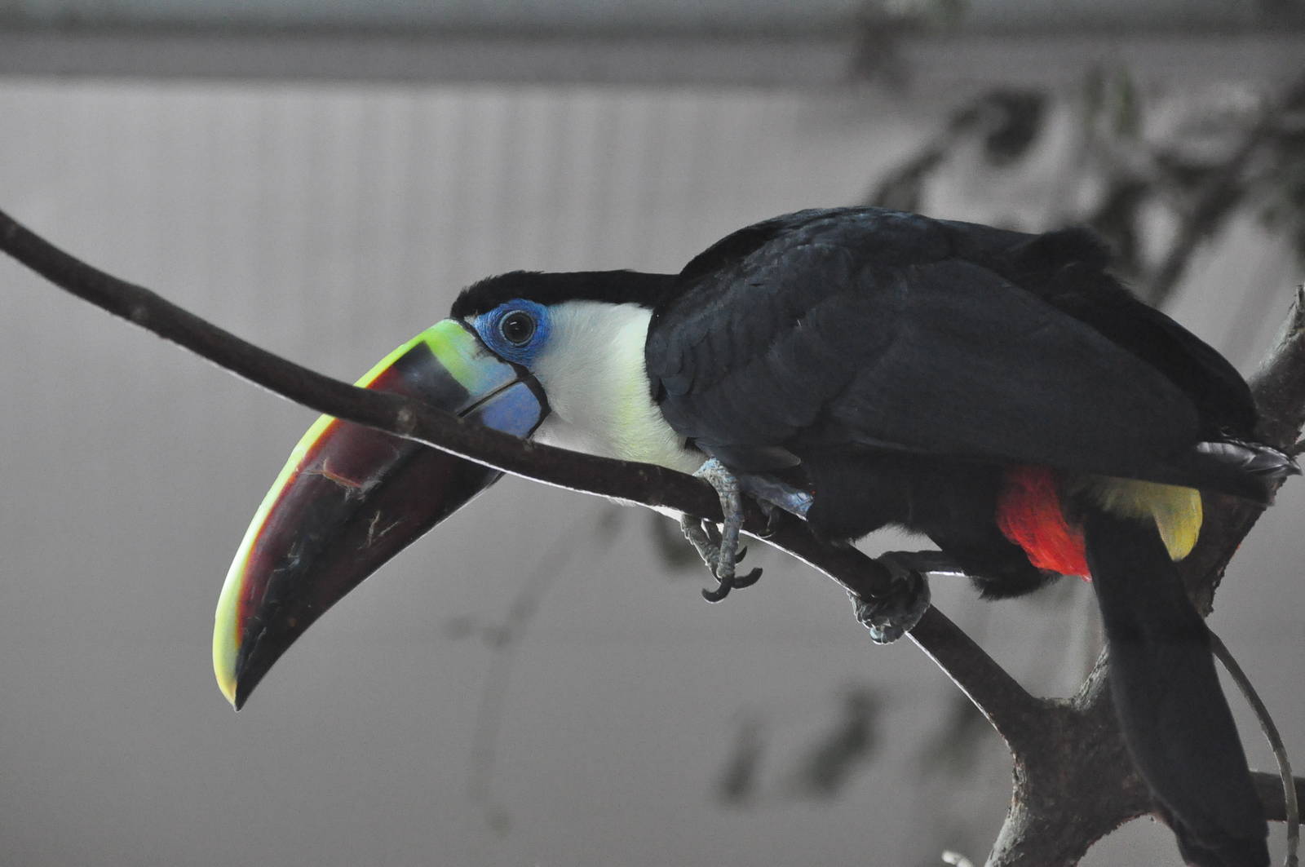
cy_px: 434
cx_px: 652
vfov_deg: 6.3
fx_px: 7875
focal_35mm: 218
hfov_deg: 9.5
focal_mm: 145
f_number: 4.8
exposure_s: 1/100
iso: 3200
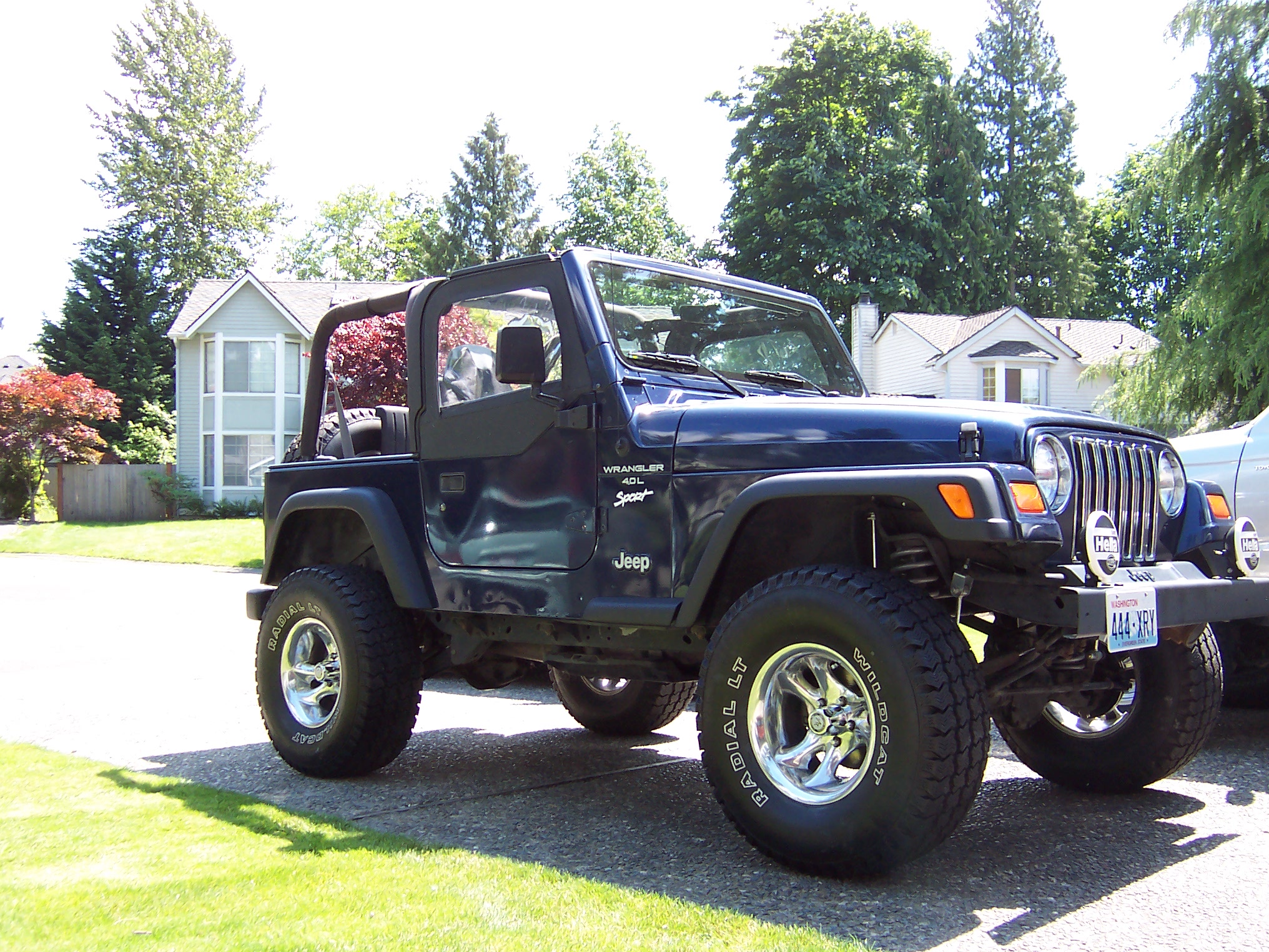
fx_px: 1320
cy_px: 476
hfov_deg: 51.4
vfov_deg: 39.7
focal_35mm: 36
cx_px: 634
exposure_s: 1/180
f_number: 3.4
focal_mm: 5.6
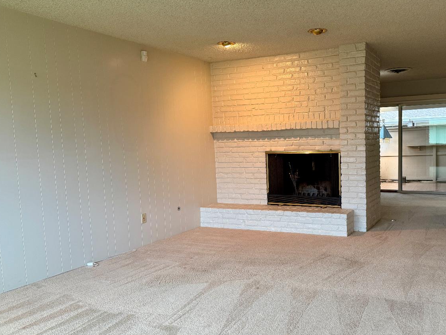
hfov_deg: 56.0
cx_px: 286
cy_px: 176
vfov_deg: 44.2
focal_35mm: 32
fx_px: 412
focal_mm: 6.76
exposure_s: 1/60
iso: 250
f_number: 1.78
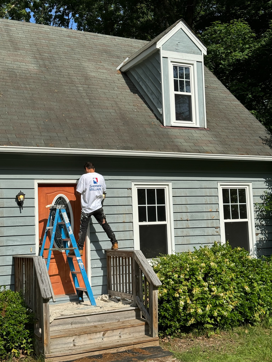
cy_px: 181
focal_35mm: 48
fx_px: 503
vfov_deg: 39.7
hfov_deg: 30.3
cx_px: 136
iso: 80
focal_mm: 6.76
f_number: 1.78
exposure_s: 1/7092
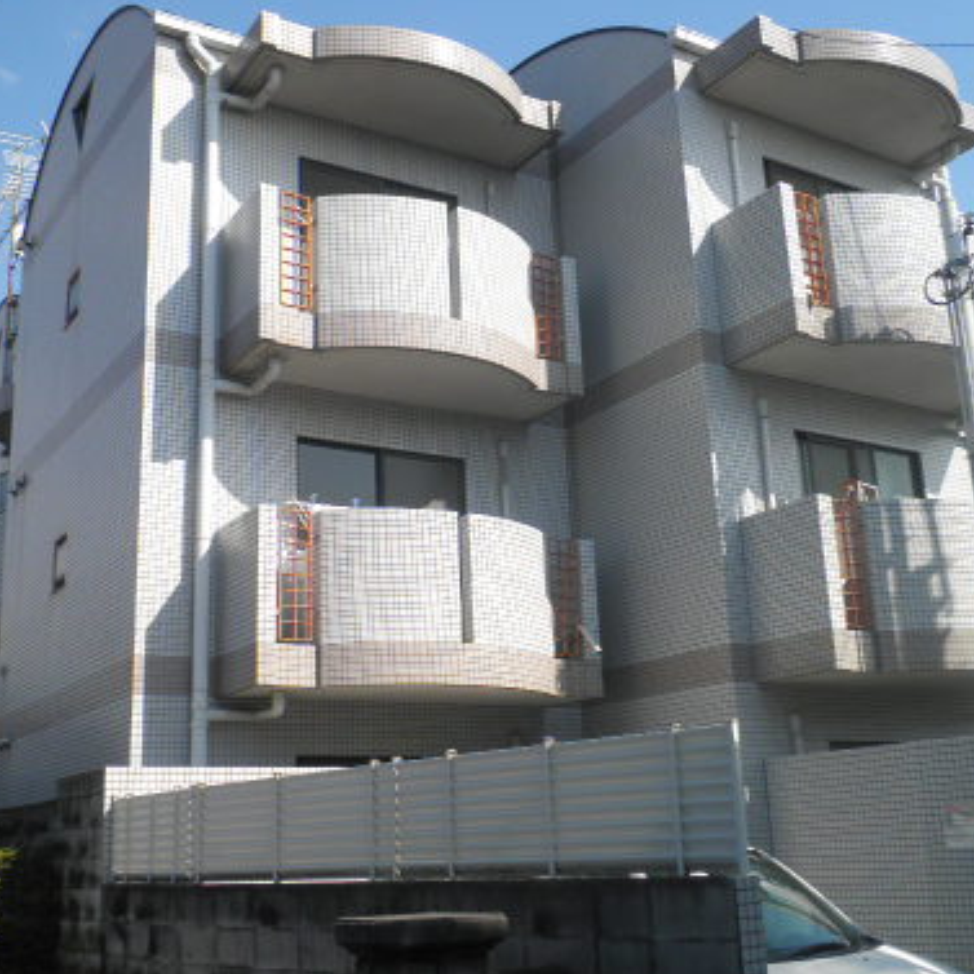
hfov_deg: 42.8
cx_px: 478
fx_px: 1242
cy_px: 450
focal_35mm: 39
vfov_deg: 42.8
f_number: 7.9
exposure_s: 1/125
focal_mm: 4.7
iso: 64
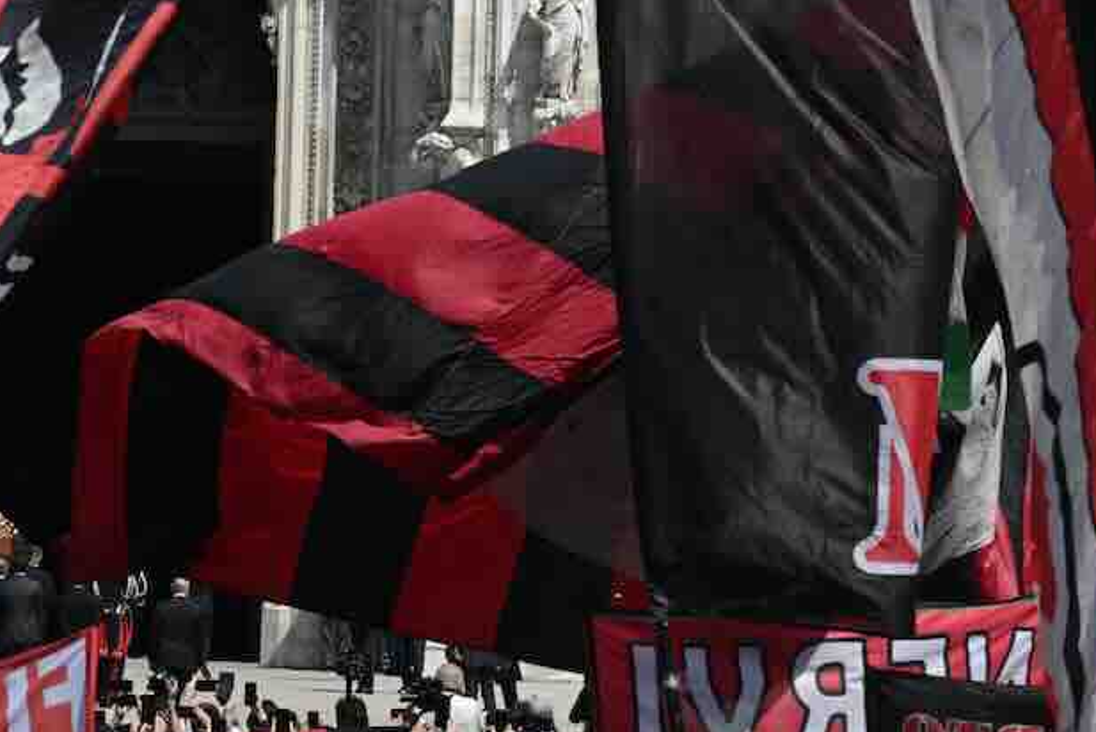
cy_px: 268
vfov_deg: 5.7
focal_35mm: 243
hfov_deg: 8.4
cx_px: 85
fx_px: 7401
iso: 250
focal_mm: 125
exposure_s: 1/500
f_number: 11
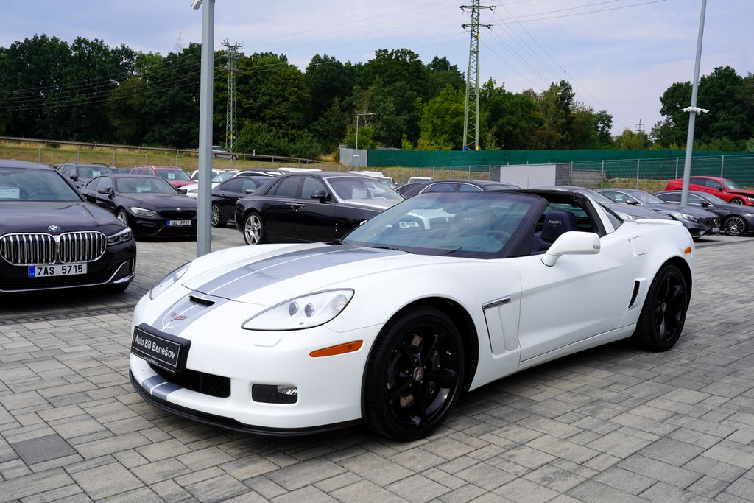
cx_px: 377
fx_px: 628
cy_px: 252
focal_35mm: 30
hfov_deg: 61.9
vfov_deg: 43.6
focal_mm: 30
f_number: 10
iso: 100
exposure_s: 1/160
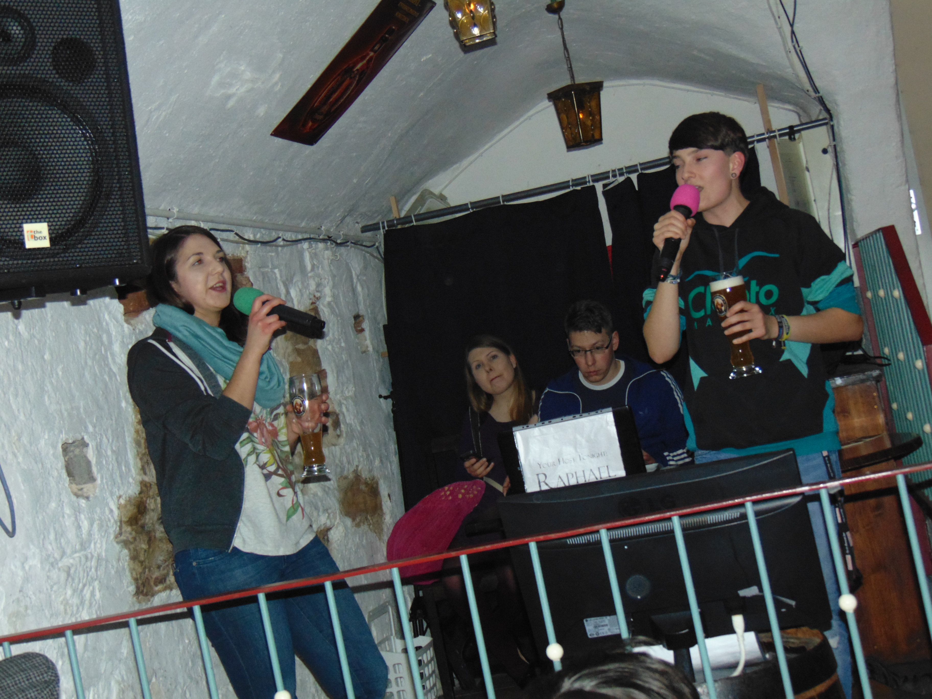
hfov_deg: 32.2
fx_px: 1615
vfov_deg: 24.4
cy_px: 350
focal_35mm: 60
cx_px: 466
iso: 320
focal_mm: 10.8
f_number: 3.6
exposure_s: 1/60
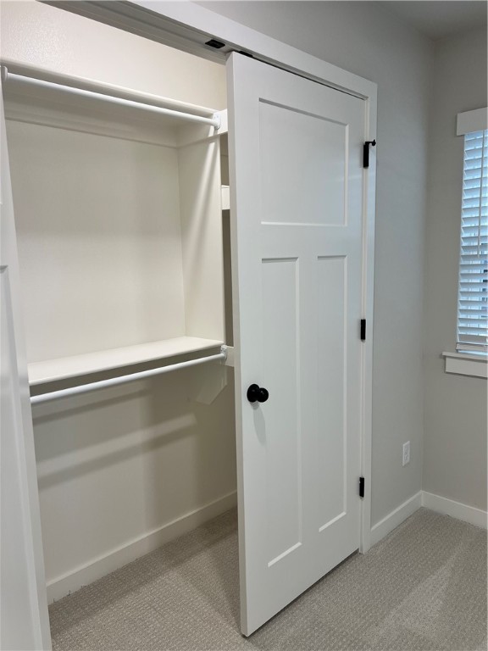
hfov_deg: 53.1
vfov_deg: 67.3
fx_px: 489
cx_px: 244
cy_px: 326
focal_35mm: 26
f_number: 1.5
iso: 64
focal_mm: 5.7
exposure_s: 1/120
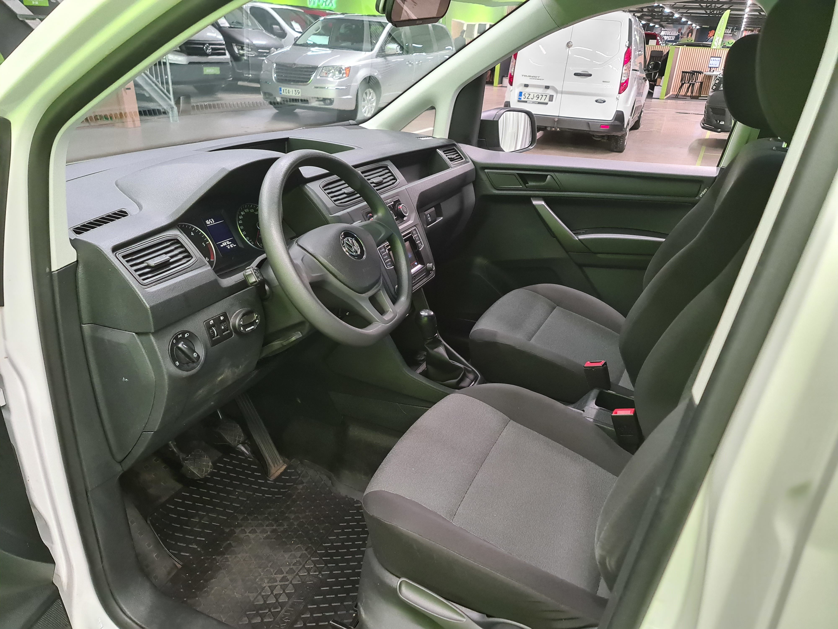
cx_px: 419
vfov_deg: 54.9
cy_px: 314
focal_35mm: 25
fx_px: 605
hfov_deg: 69.4
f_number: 1.8
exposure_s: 1/100
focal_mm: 7
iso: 1000
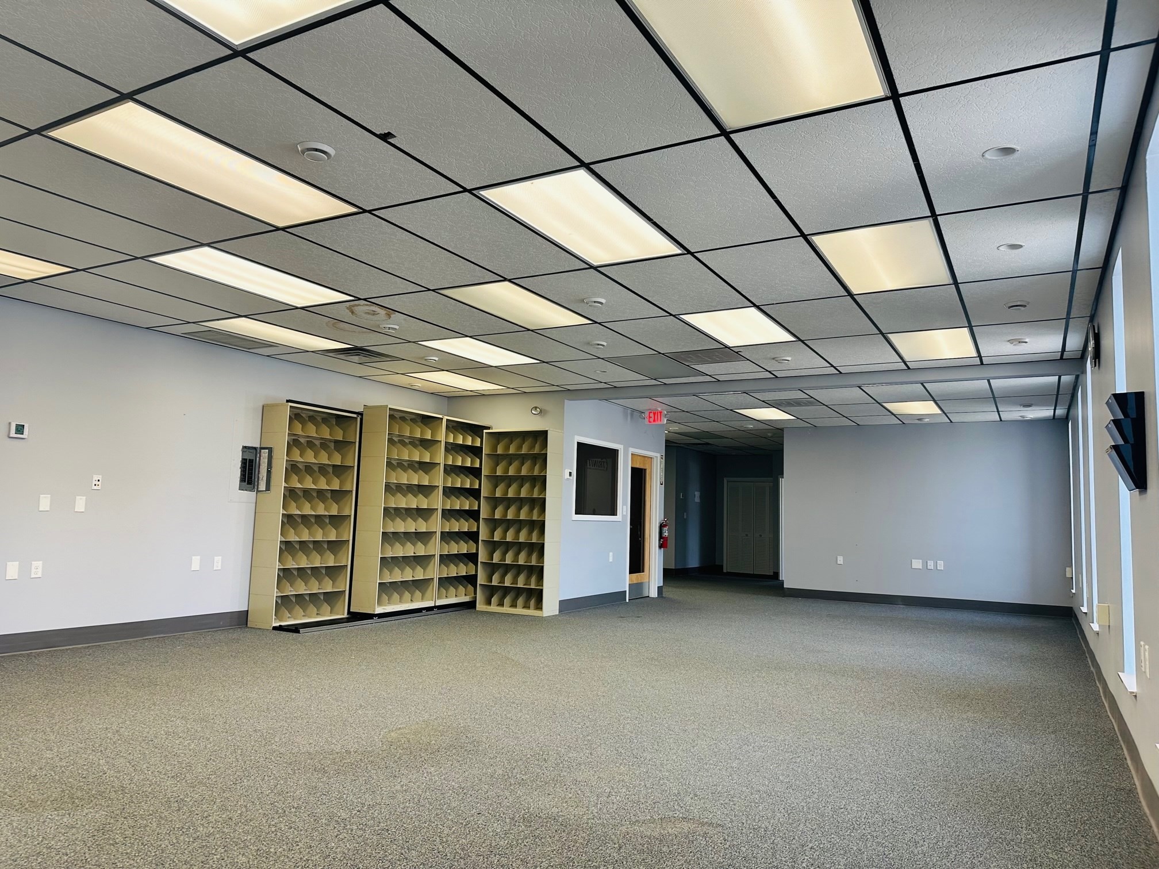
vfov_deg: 56.8
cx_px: 580
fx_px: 804
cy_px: 434
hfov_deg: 71.6
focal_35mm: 24
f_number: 1.78
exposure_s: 1/128
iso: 100
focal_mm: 6.86
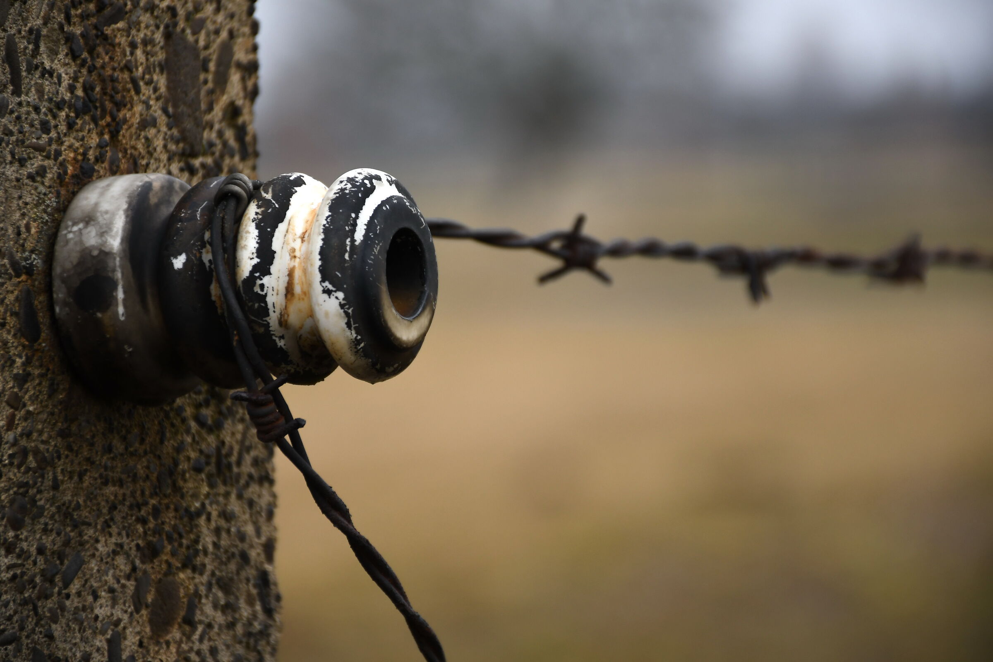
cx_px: 496
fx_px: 5792
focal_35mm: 210
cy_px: 331
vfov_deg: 6.5
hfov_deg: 9.8
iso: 320
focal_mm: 140
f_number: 5.6
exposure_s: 1/250
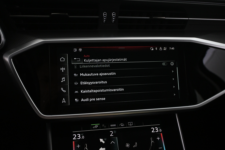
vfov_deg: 39.1
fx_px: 211
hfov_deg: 56.1
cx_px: 112
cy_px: 75
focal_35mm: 34
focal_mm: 22.5
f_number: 4
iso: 1600
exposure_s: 1/80
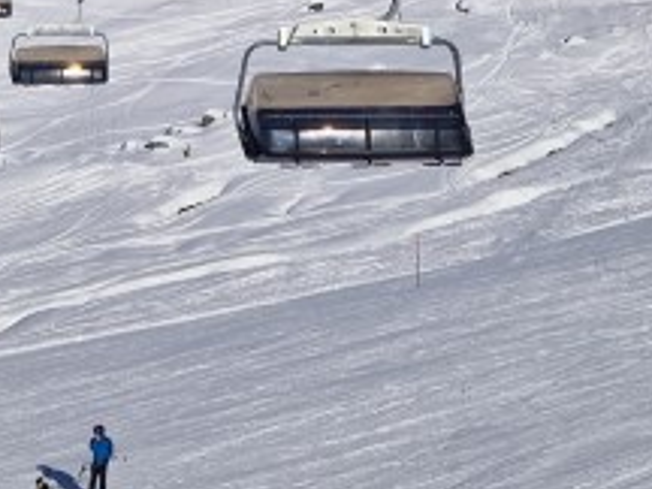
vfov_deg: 11.8
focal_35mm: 109
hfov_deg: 18.0
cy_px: -570
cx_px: 181
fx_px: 2053
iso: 50
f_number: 1.8
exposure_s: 1/5840
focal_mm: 5.4
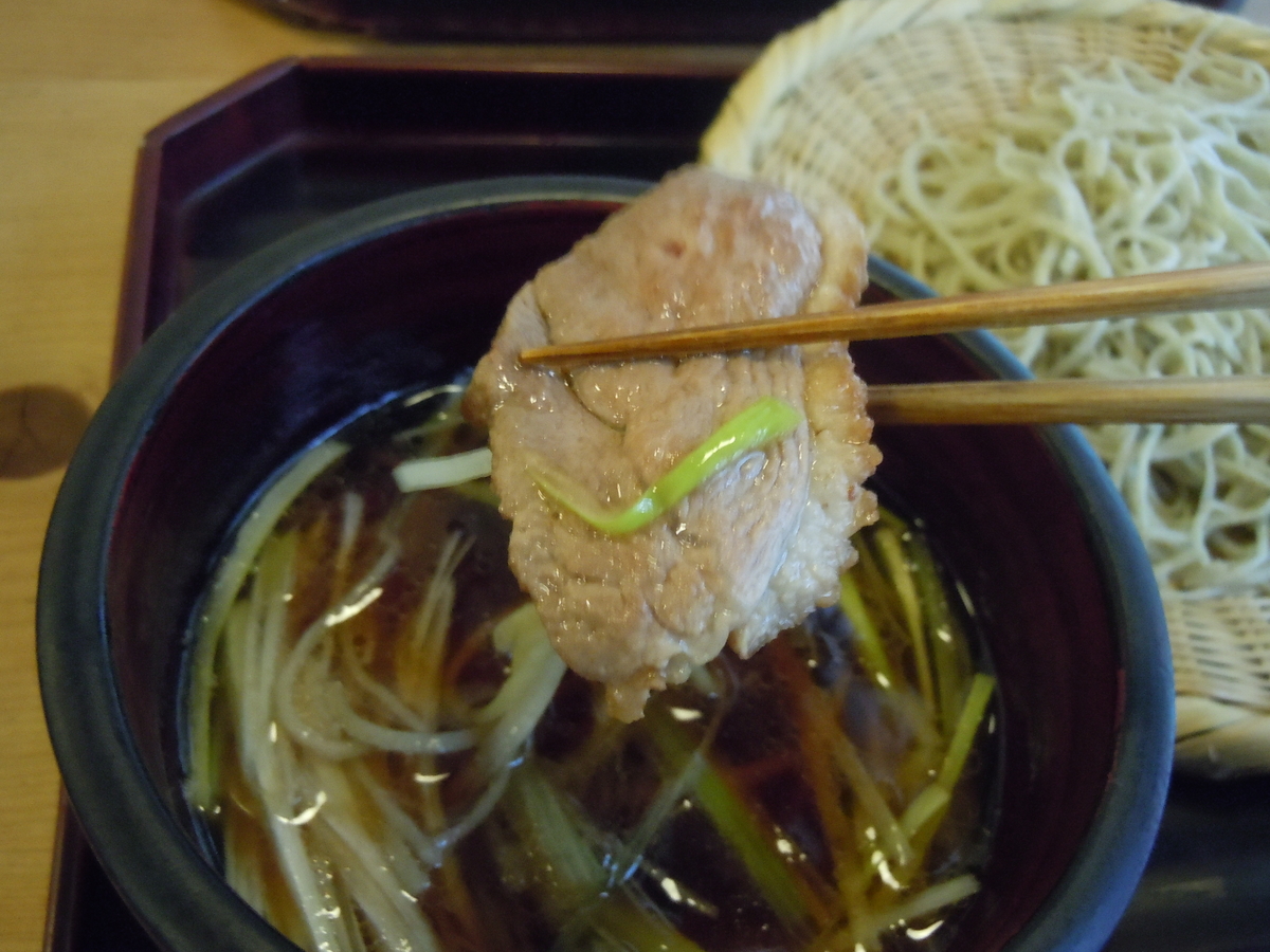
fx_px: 1211
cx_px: 635
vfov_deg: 42.9
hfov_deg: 55.4
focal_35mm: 33
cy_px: 476
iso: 800
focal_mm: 5.9
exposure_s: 1/8
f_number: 4
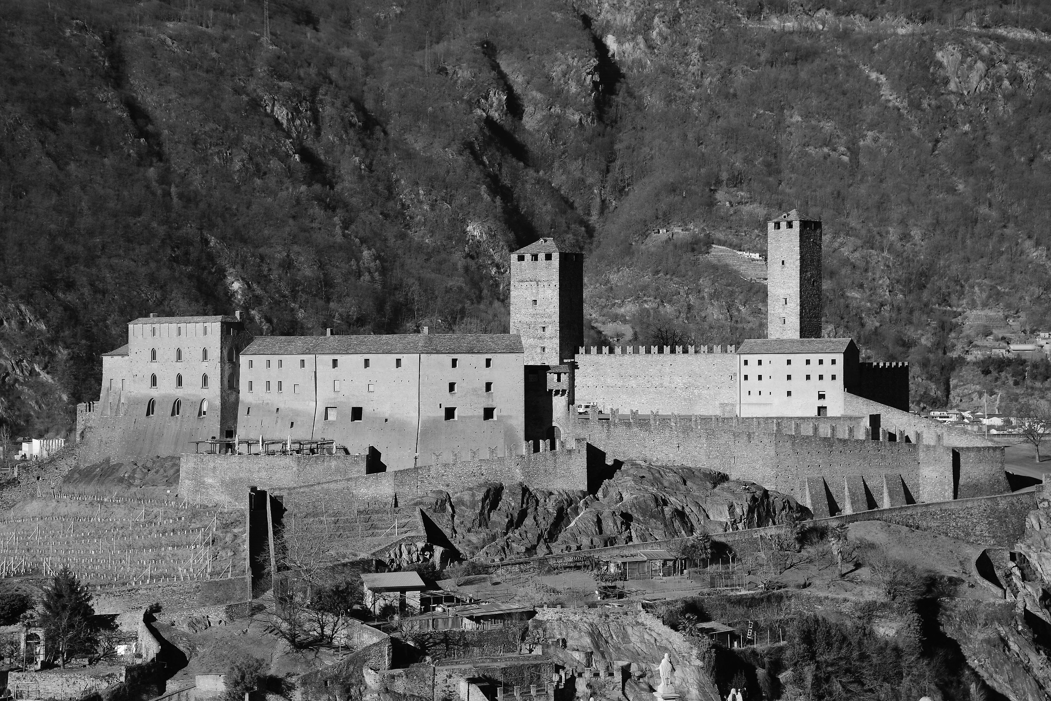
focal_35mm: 66
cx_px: 526
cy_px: 350
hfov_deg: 30.5
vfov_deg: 20.6
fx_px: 1927
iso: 125
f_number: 6.3
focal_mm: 66
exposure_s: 1/400
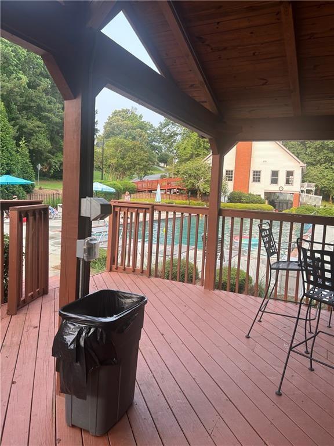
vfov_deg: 67.3
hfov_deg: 53.1
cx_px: 167
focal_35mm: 26
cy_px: 223
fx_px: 334
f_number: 1.5
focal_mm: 5.7
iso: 40
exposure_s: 1/233
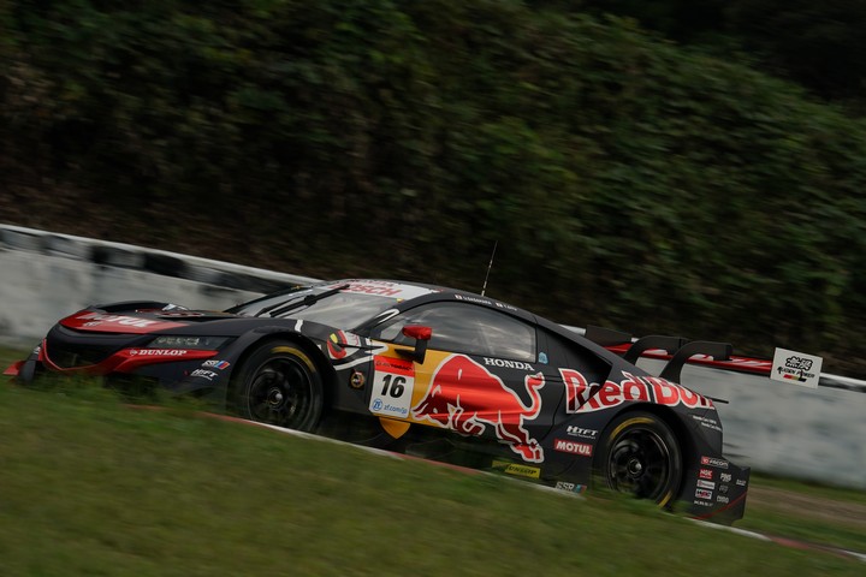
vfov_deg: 5.7
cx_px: 433
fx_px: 5845
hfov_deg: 8.5
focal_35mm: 243
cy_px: 288
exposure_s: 1/250
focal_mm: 243
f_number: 13
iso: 400
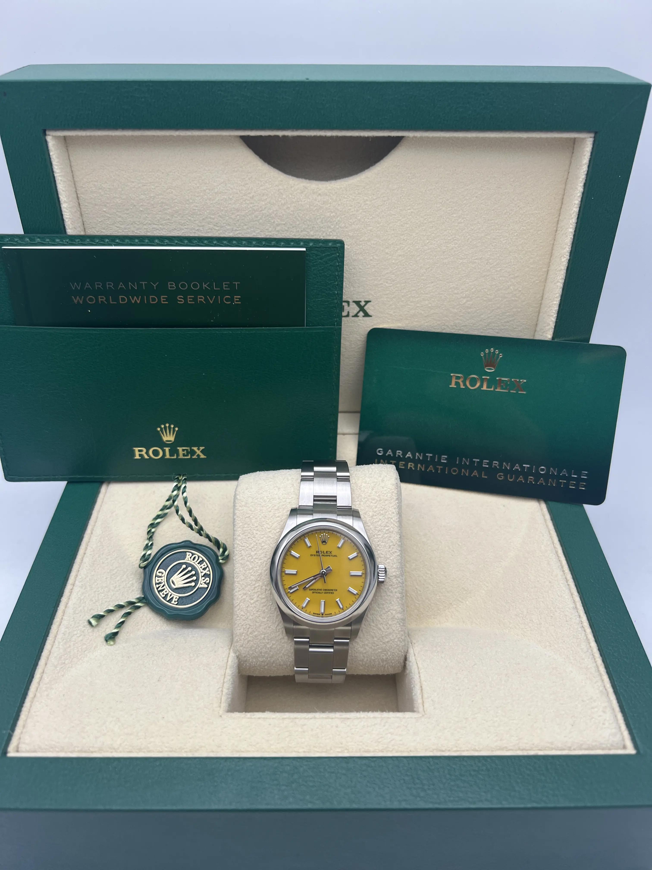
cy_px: 435
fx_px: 653
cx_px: 326
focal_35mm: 26
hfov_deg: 53.1
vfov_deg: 67.3
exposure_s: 1/245
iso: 40
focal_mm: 5.7
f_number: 1.5
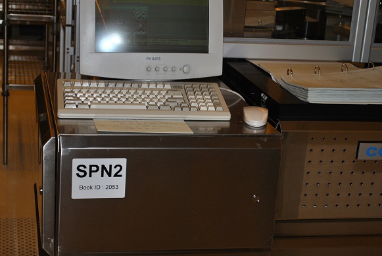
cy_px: 128
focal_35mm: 72
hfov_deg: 28.0
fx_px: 765
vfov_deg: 19.0
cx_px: 191
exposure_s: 1/60
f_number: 5.6
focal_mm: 48
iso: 200
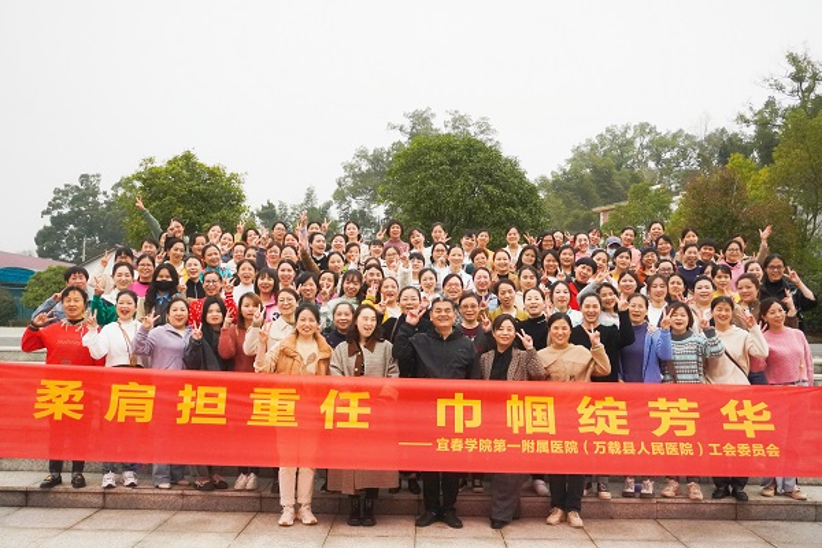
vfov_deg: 38.4
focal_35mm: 34
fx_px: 788
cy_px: 274
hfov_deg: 55.1
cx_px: 411
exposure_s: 1/2000
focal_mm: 23
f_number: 4.5
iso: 2500
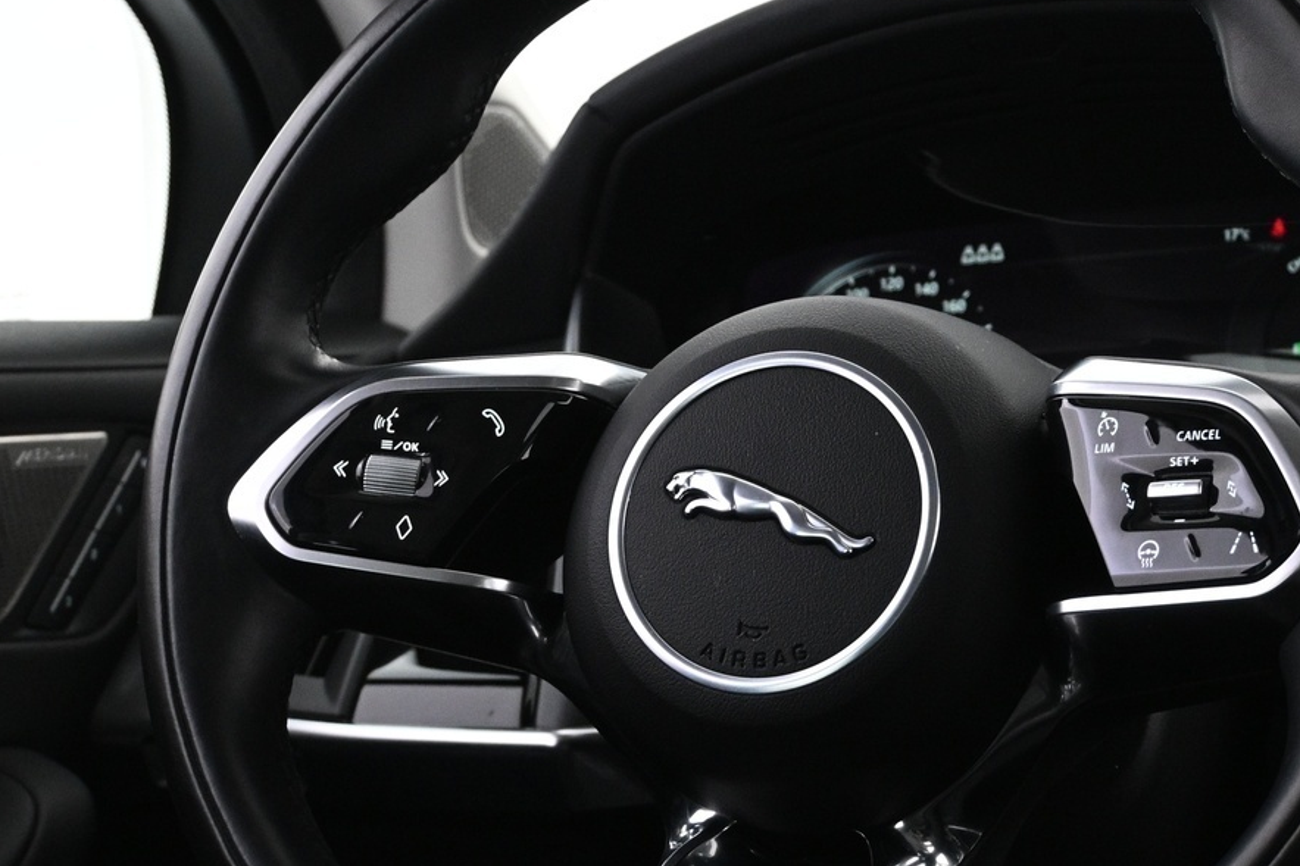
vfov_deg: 17.7
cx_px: 776
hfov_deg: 26.3
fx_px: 2780
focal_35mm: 77
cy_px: 490
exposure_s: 1/30
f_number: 4.5
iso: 1600
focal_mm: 28
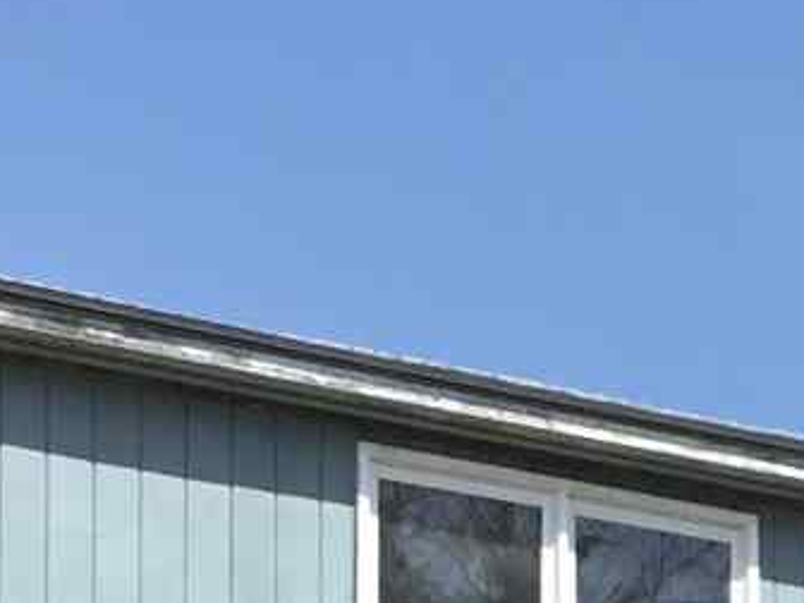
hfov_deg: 10.4
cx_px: 718
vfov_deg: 7.5
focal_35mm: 189
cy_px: 1208
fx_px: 4390
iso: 25
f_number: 2.4
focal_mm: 3.3
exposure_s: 1/1164
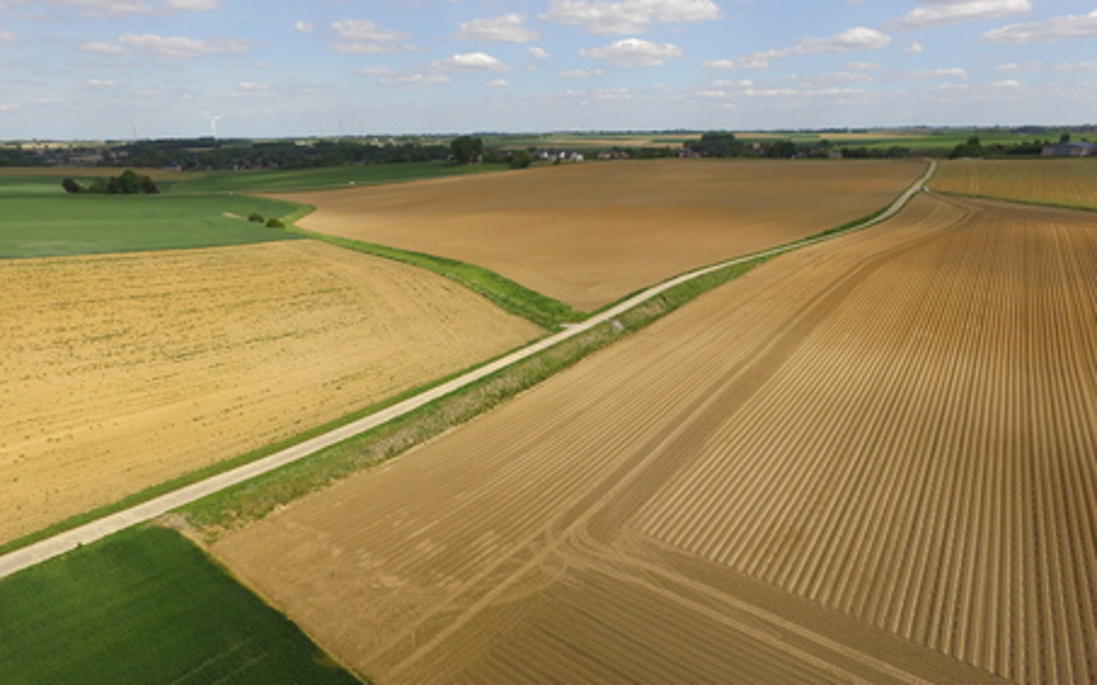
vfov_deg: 54.8
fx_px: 658
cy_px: 393
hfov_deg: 79.7
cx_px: 542
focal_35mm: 22
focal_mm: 3.61
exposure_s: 1/1087
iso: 100
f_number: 2.8
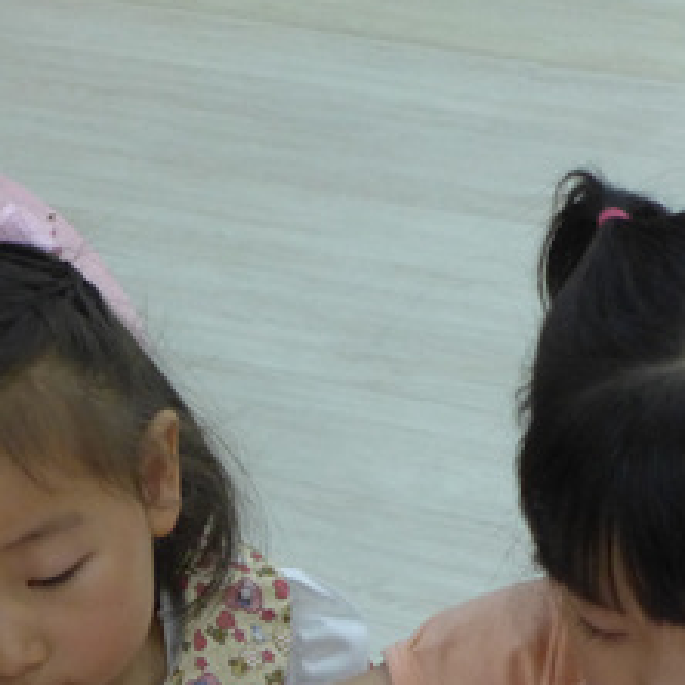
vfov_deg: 12.3
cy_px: 676
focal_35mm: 140
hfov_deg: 12.5
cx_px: 321
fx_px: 3134
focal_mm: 10.8
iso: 500
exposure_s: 1/320
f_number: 1.9
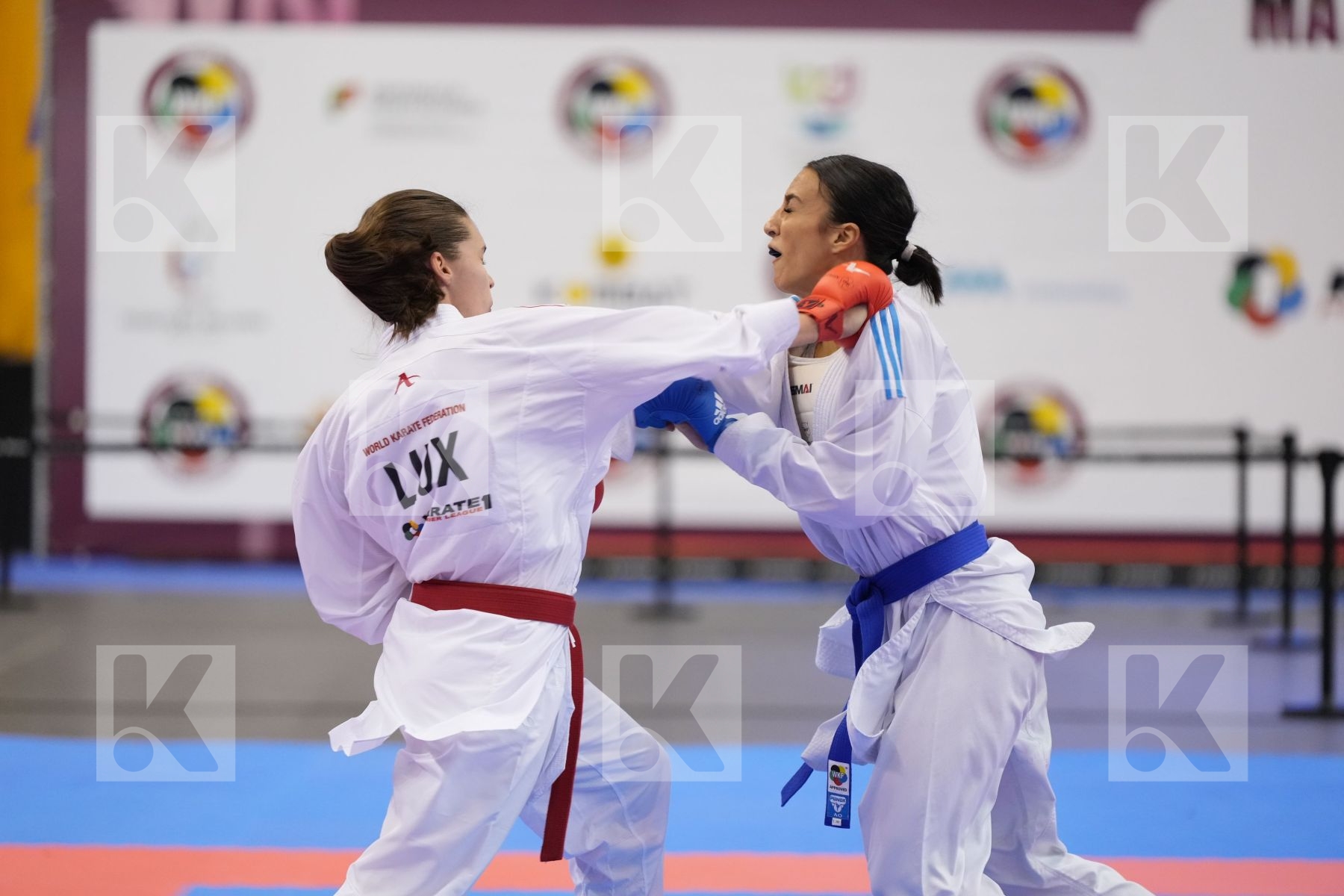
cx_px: 672
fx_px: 6160
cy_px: 448
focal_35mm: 165
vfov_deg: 8.3
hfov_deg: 12.5
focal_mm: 165
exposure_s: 1/1000
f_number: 2.8
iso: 3200
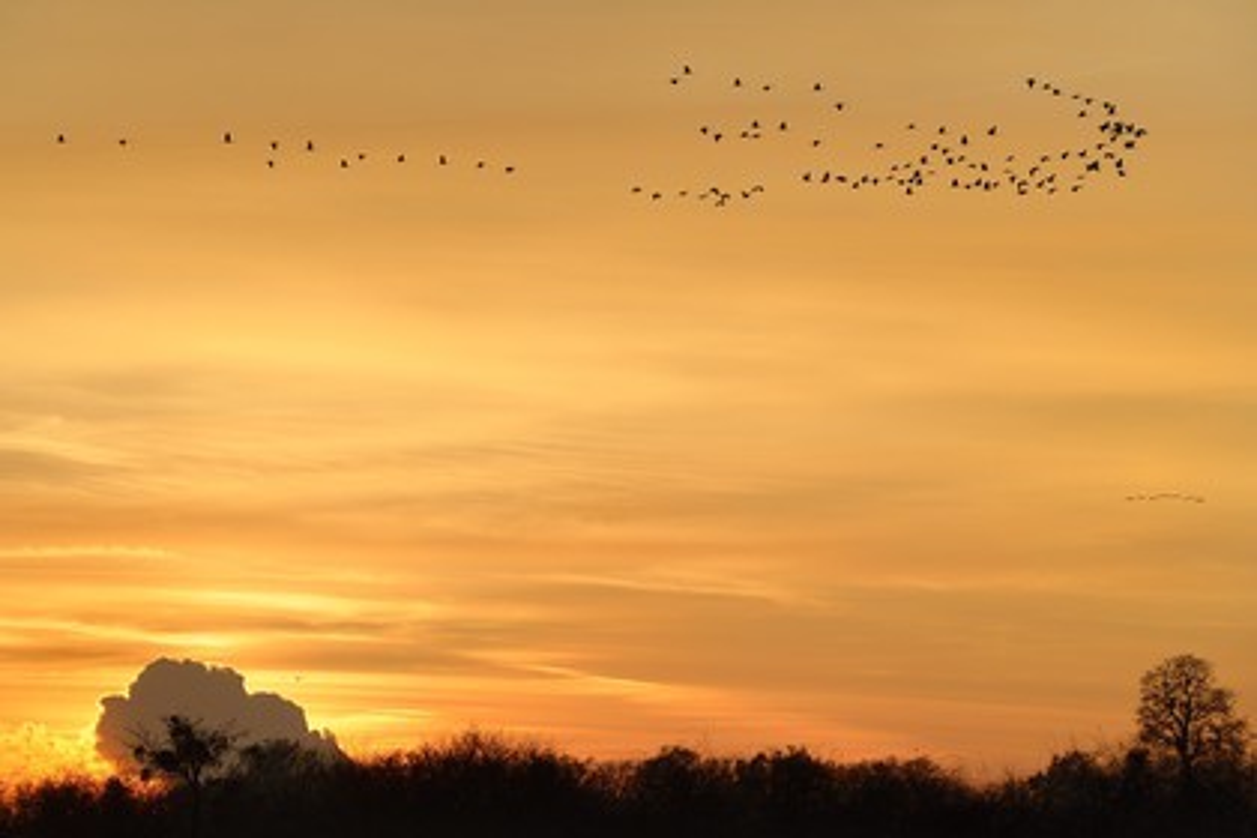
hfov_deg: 11.4
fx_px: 6285
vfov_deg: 7.6
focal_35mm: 180
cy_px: 419
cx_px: 628
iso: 800
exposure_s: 1/800
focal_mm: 180
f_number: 10
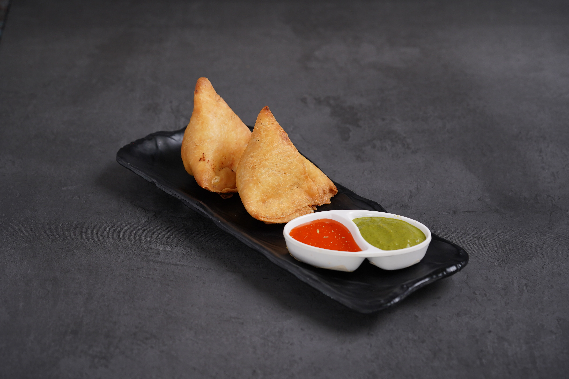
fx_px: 1422
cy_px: 190
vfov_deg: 15.2
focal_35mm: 90
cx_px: 284
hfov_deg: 22.6
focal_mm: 90
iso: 500
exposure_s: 1/160
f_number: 5.6
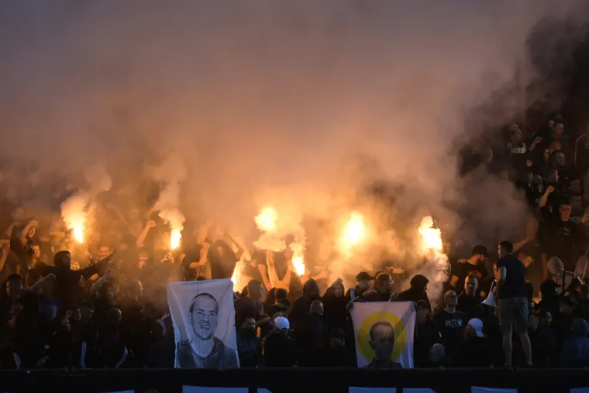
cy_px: 196
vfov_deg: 3.4
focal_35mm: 400
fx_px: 6545
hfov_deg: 5.2
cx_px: 294
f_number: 4
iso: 3200
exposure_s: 1/3200
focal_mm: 400
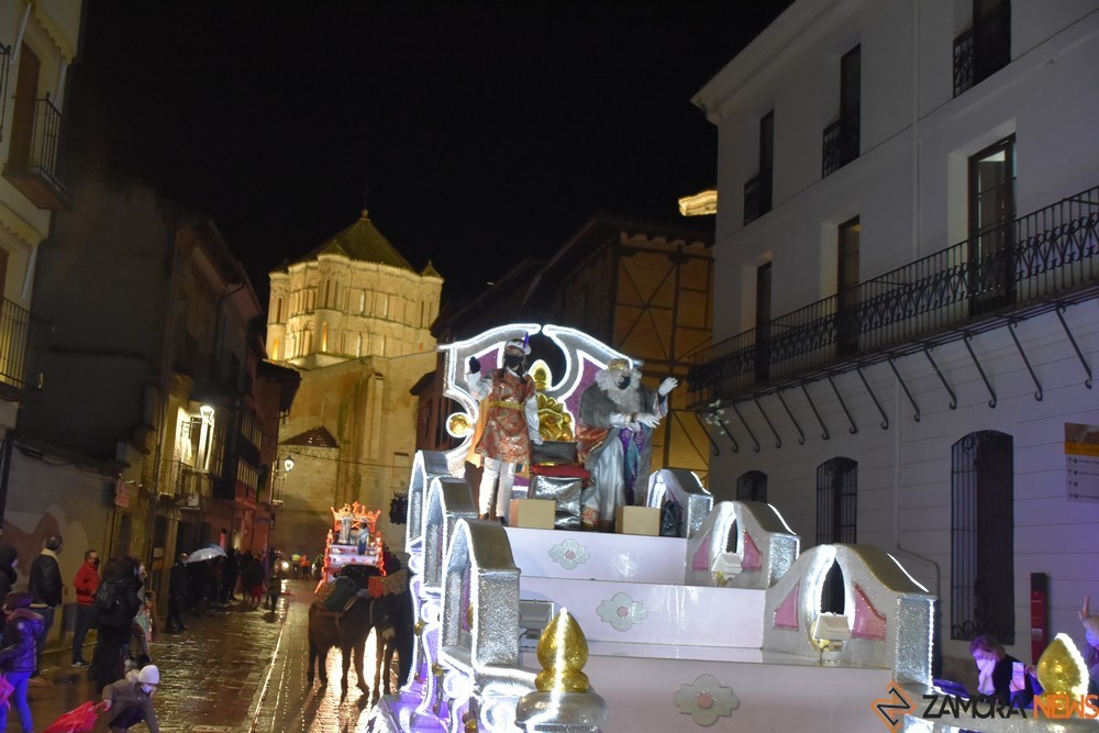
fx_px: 1191
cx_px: 550
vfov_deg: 34.2
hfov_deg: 49.5
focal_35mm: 39
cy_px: 366
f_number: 4
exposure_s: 1/60
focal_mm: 26
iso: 2000
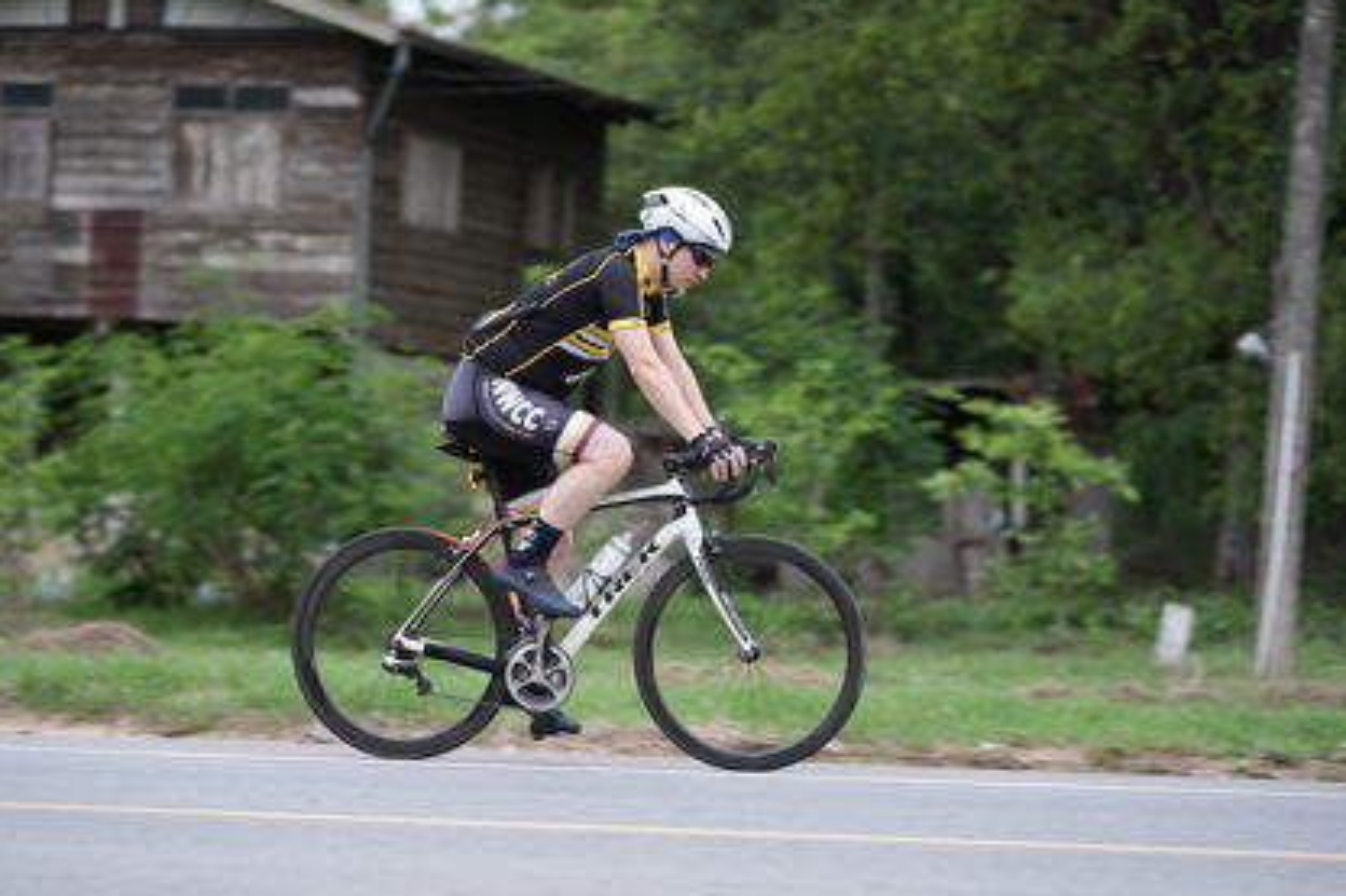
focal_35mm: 112
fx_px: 4186
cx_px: 650
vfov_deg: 12.2
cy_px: 448
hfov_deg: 18.3
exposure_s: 1/200
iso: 500
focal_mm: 106
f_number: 2.8
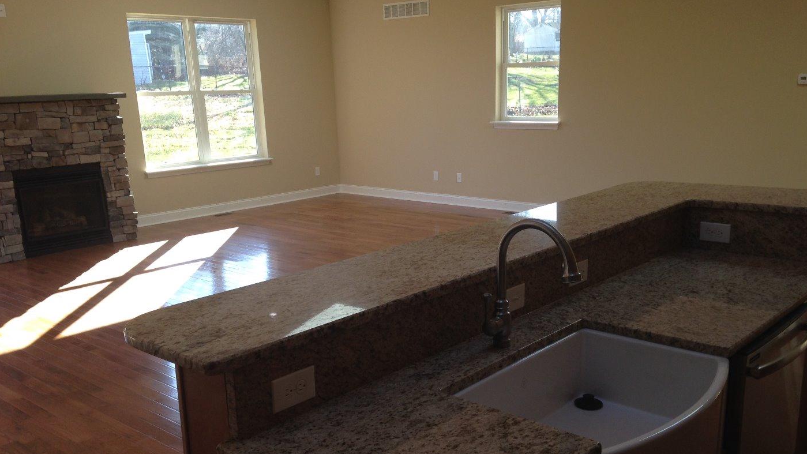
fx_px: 792
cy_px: 282
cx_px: 414
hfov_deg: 54.0
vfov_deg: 31.9
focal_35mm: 37
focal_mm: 4.12
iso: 50
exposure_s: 1/120
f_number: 2.4
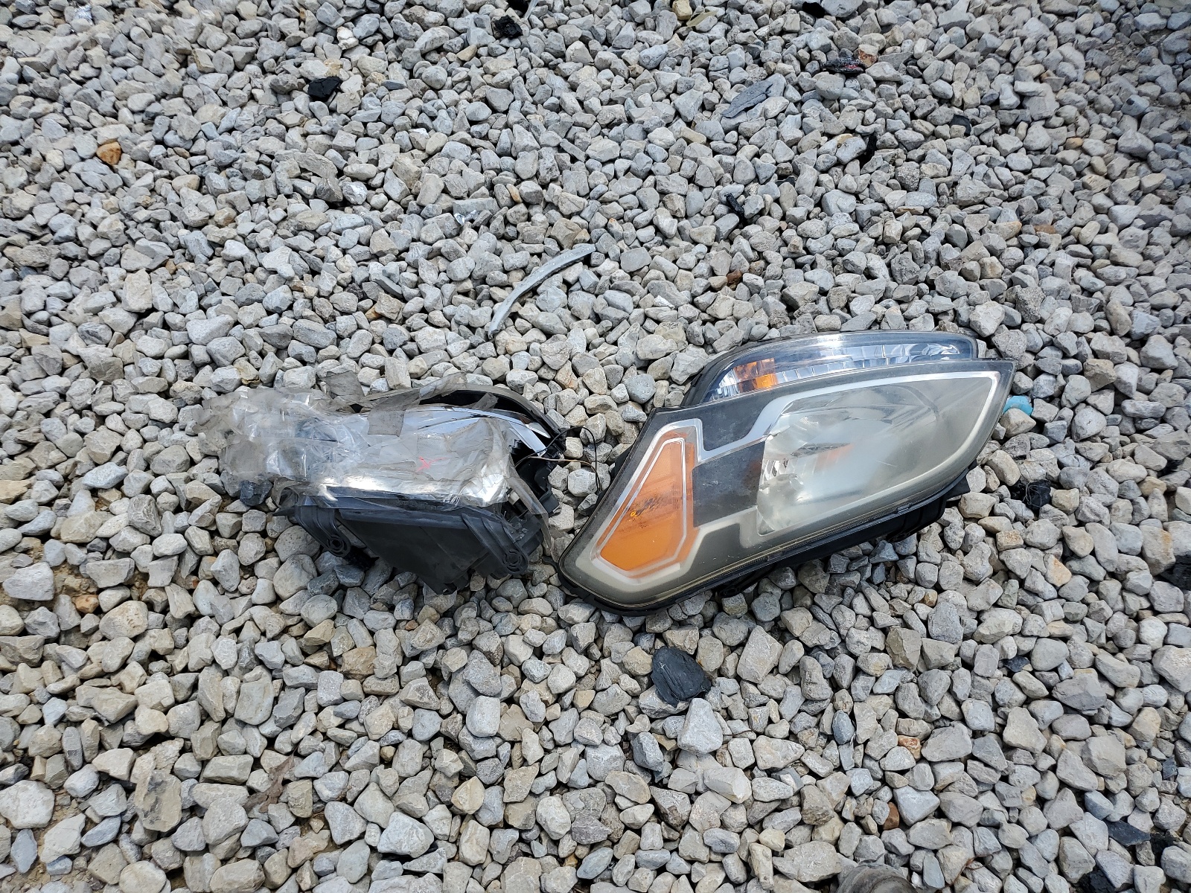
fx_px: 895
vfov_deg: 53.1
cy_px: 446
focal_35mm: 26
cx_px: 596
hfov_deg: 67.3
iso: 50
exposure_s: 1/2500
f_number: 1.5
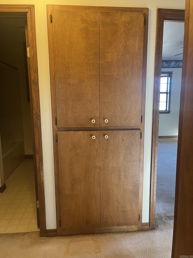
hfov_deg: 53.1
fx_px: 193
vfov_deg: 67.3
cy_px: 129
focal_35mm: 26
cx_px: 96
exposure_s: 1/60
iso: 125
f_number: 1.6
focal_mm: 5.1
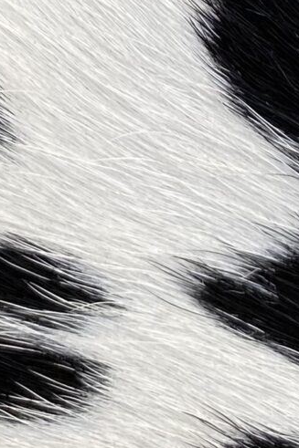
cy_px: -461
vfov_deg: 12.7
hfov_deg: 9.7
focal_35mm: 141
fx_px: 1758
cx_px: 69
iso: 32
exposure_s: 1/178
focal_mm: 4.25
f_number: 1.8
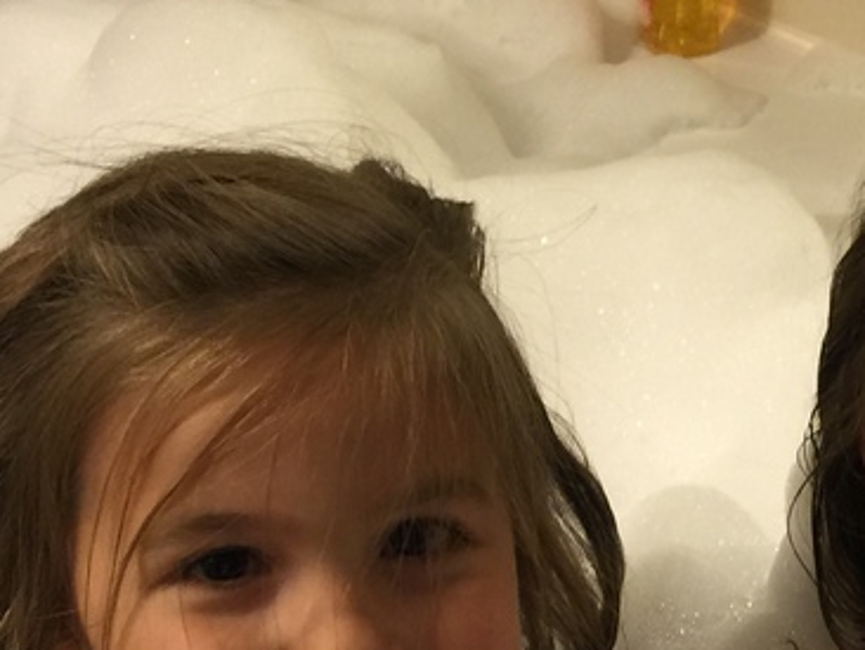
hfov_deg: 20.2
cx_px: 770
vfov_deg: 15.2
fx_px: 2375
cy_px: 688
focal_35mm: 95
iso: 50
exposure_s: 1/15
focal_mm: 4.15
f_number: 2.2
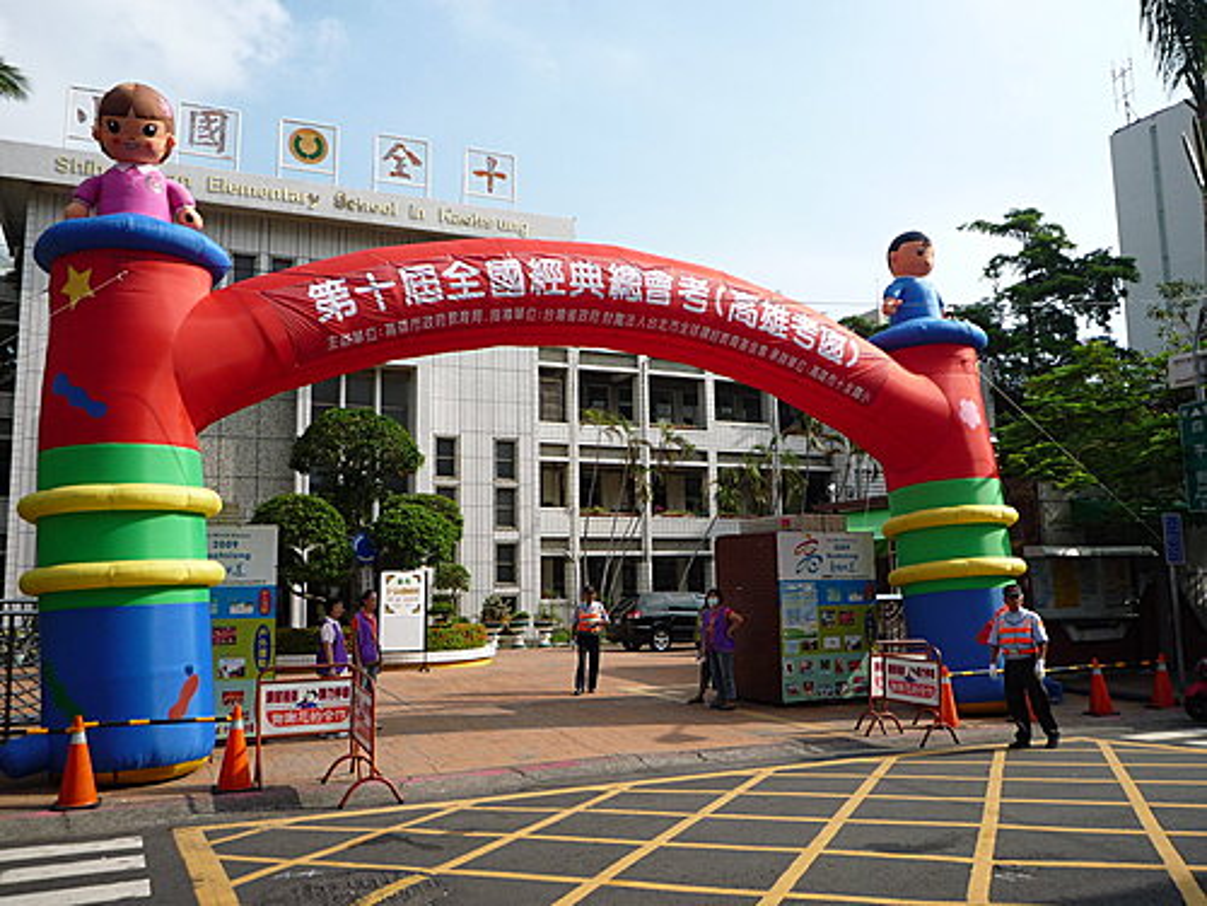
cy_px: 453
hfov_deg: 60.0
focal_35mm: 30
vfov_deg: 46.8
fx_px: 1046
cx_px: 604
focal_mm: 5.3
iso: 100
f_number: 4
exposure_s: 1/800
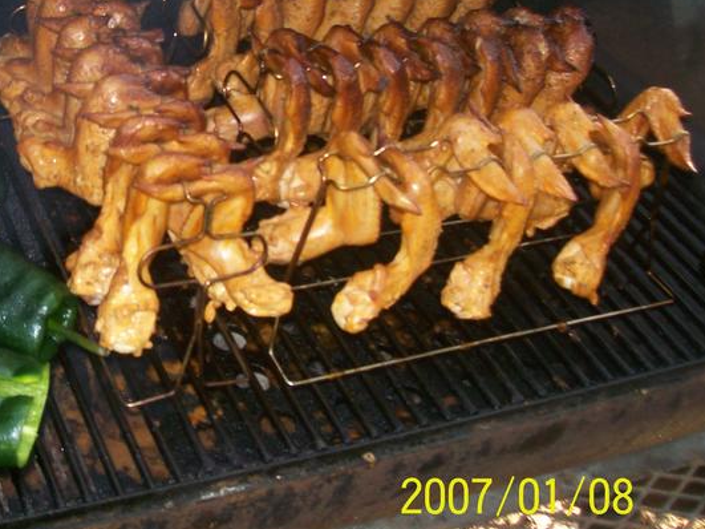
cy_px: 136
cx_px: 122
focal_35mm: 61
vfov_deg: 23.8
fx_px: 1242
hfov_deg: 30.8
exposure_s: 1/64
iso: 80
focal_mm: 6
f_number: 2.7
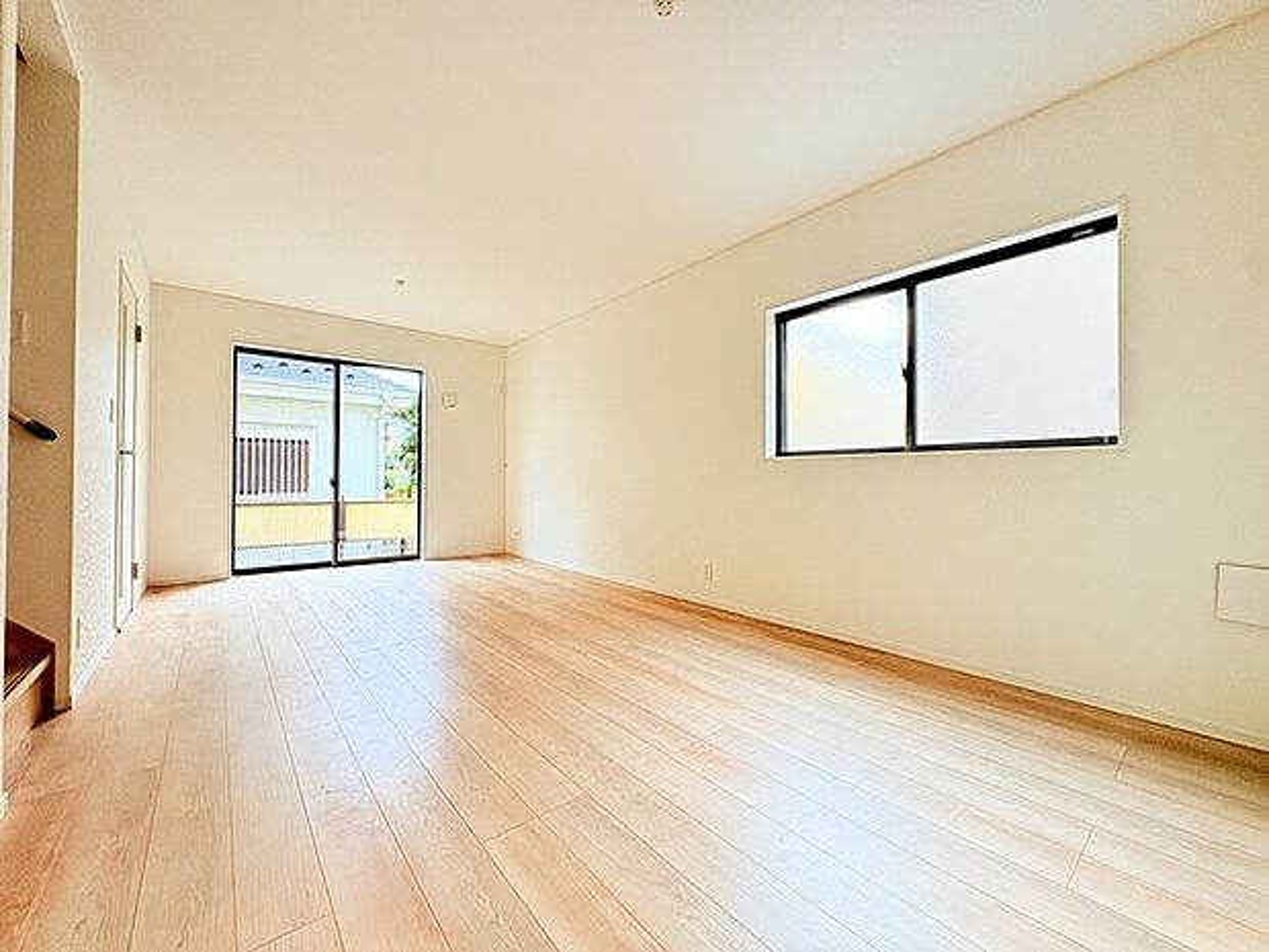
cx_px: 634
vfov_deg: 85.7
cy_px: 476
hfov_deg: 102.1
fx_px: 513
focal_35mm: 14
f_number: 2.2
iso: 250
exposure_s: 1/96
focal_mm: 2.22
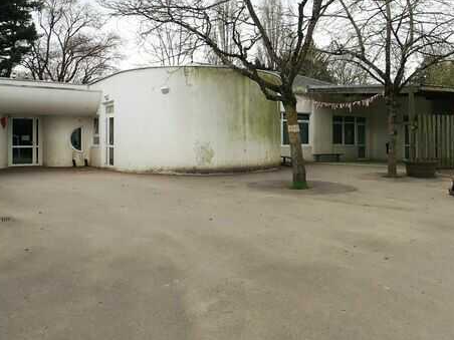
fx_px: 407
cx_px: 225
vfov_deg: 45.2
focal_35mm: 31
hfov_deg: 58.4
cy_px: 135
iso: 100
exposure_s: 1/400
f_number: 2.8
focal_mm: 4.5
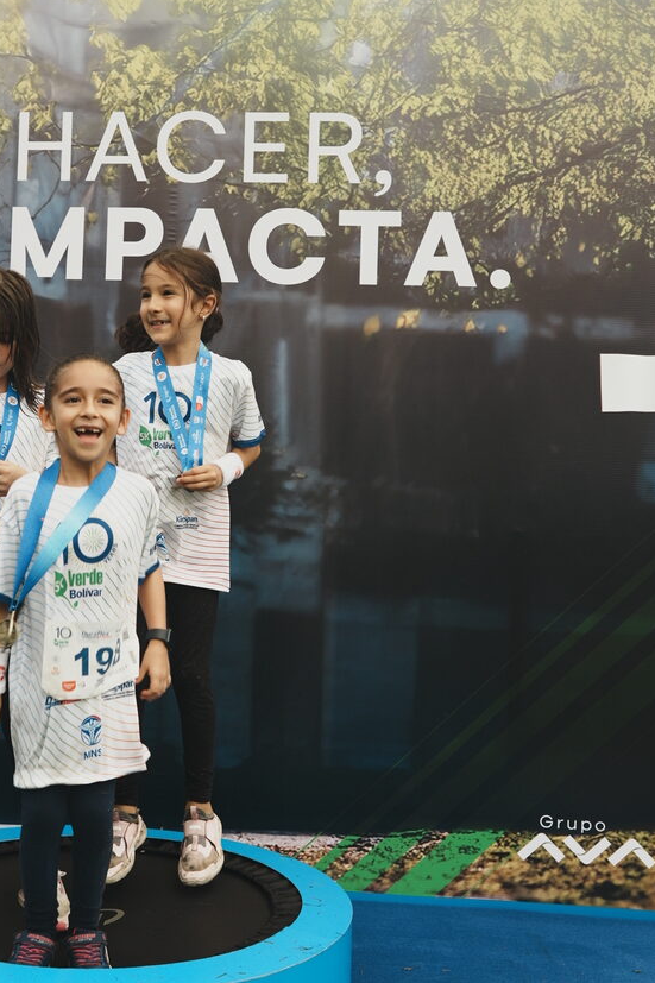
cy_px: 454
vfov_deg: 41.9
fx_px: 1283
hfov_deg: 28.4
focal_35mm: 47
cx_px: 199
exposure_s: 1/250
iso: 160
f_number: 3.2
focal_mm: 24
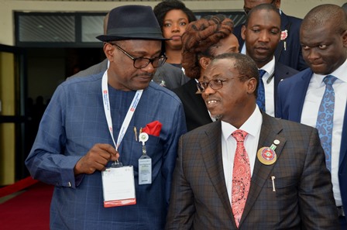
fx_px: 693
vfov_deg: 18.9
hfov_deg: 28.1
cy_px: 115
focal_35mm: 72
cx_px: 174
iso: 500
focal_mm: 48
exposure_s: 1/80
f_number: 6.3
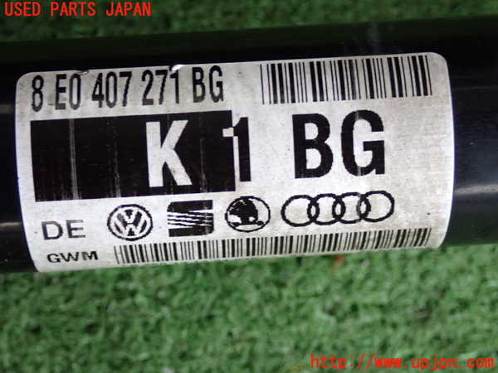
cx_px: 249
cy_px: 186
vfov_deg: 20.7
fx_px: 1021
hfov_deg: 27.4
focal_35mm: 71
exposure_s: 1/60
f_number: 3.9
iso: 500
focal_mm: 12.73
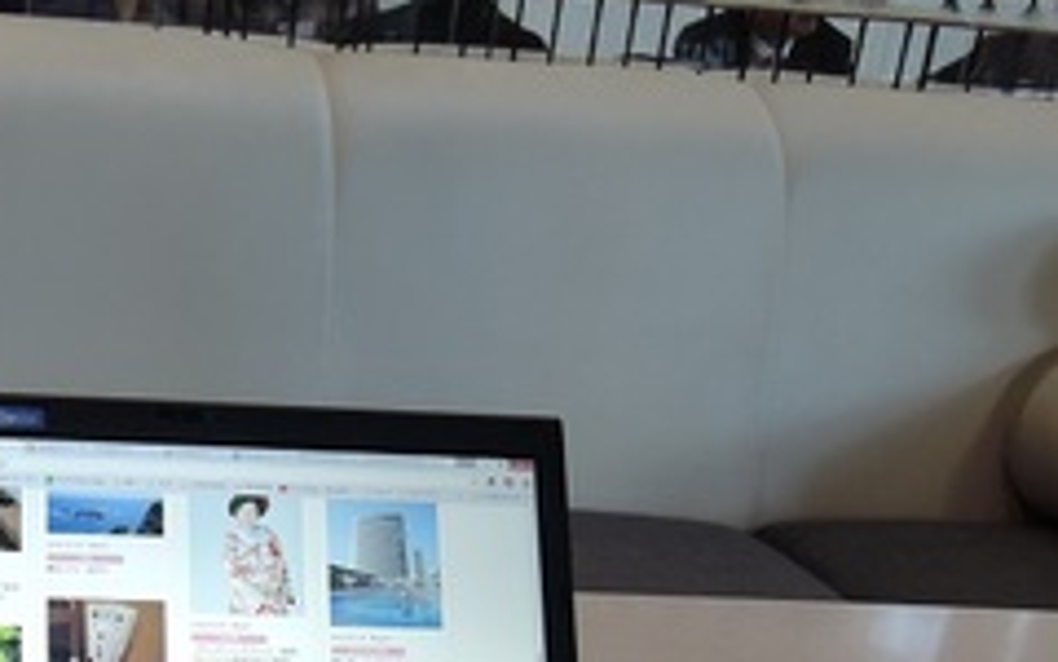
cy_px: 788
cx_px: 126
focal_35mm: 60
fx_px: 1730
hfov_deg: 32.5
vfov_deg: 20.3
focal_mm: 5.1
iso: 220
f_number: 2.8
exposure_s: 1/30
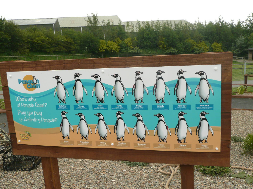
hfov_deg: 52.6
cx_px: 126
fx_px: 256
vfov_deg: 40.7
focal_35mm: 35
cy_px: 94
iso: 100
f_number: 3.3
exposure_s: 1/320
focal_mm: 4.6
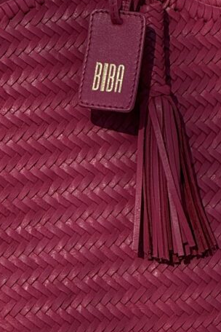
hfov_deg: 3.3
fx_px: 3867
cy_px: 24
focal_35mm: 420
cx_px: 216
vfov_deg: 4.9
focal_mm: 15.66
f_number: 2.8
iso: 50
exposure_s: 1/1689
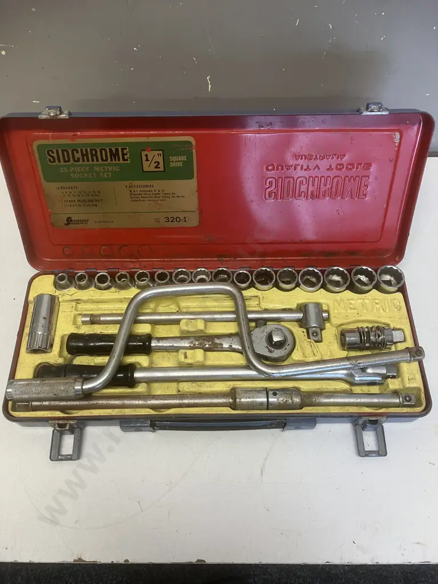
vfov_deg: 63.4
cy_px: 292
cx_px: 219
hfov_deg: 49.7
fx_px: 472
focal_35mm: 28
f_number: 1.8
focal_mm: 3.99
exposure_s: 1/50
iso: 64
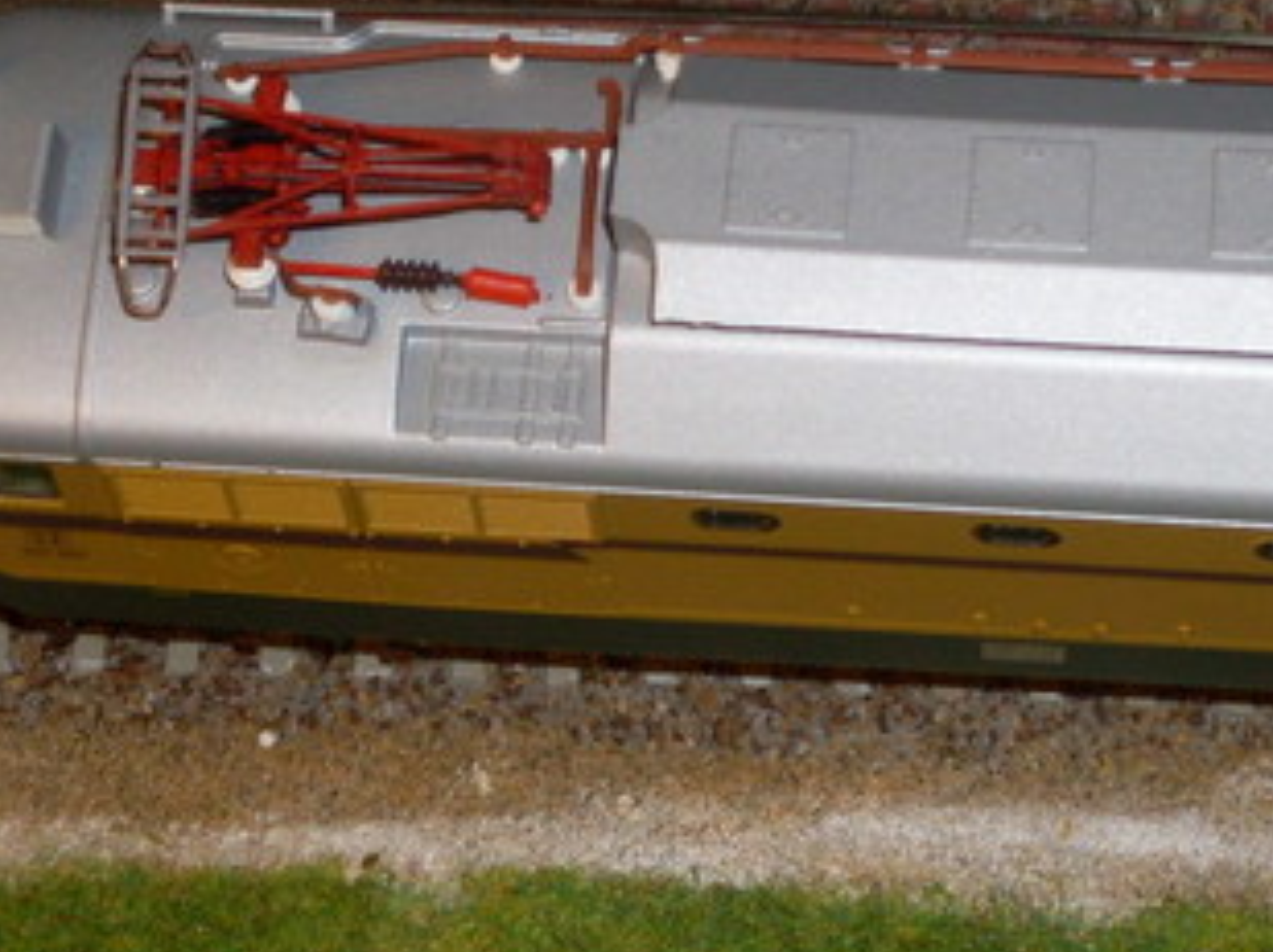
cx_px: 1046
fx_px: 6171
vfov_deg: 8.8
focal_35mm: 168
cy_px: 124
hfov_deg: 11.7
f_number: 4
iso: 100
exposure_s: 1/60
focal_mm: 13.5
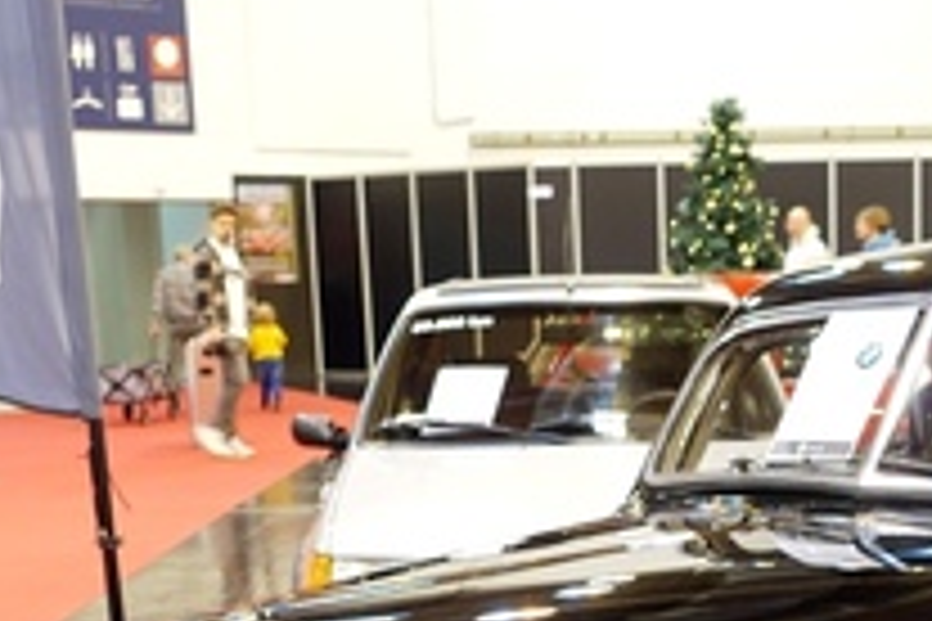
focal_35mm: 84
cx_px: 729
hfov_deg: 23.9
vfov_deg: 15.4
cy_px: 819
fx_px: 2174
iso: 200
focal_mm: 10.6
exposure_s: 1/30
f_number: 2.5
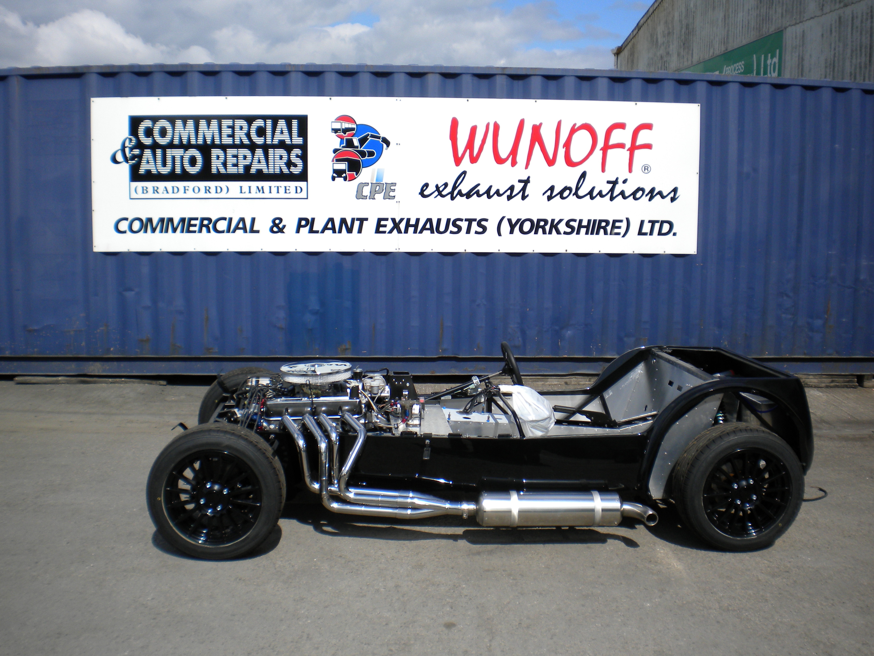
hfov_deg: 52.6
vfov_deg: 40.7
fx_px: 884
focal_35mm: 35
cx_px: 437
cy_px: 328
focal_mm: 6.3
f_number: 4.6
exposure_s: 1/1000
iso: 80
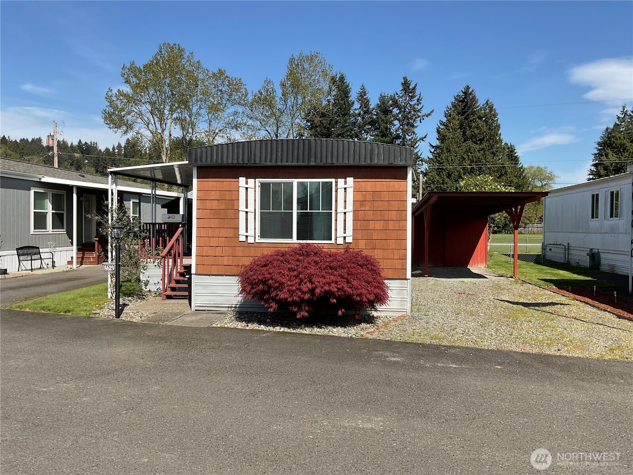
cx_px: 316
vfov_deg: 48.2
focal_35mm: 29
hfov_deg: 61.7
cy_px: 238
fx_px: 530
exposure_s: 1/1534
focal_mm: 3
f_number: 1.8
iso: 16
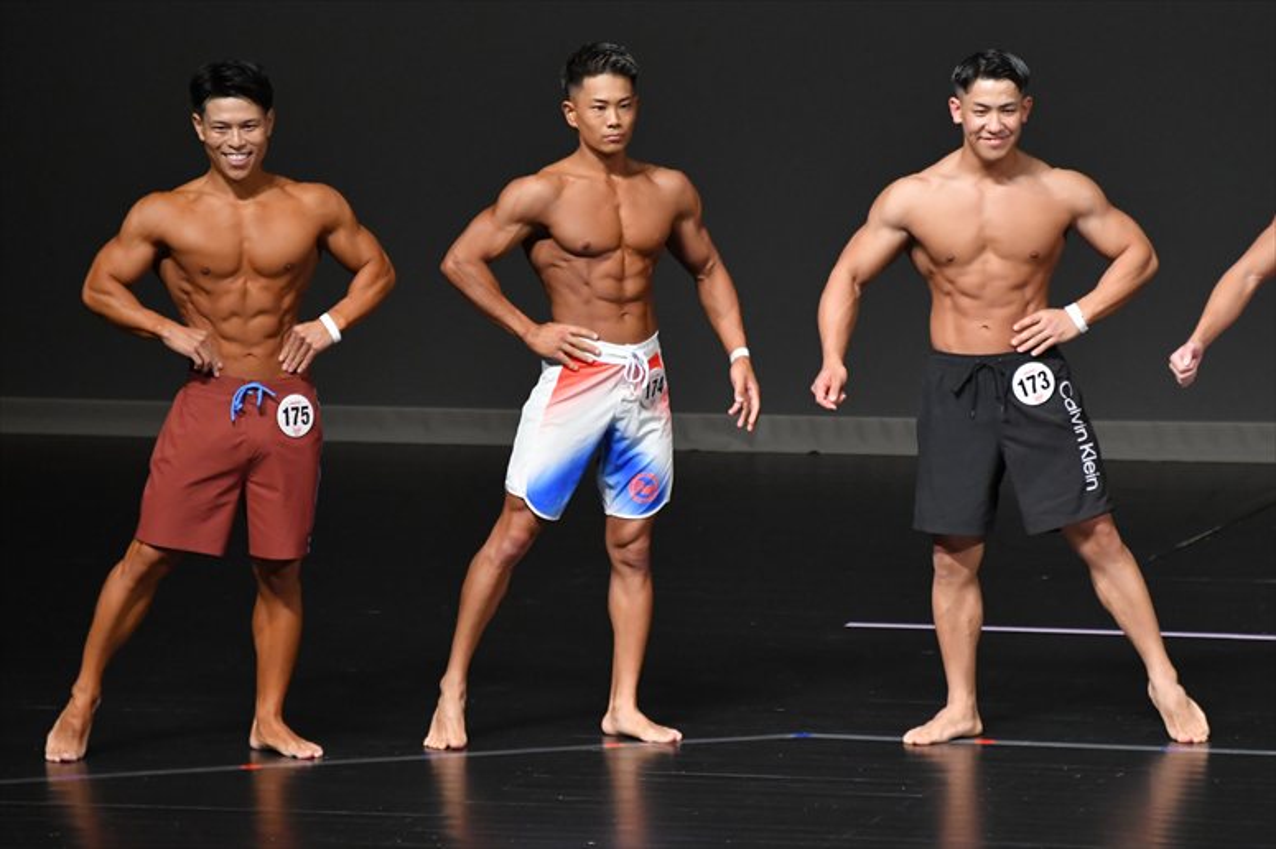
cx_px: 638
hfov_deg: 5.5
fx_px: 13285
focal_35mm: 375
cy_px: 424
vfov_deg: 3.7
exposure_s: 1/400
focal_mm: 250
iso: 4000
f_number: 5.6
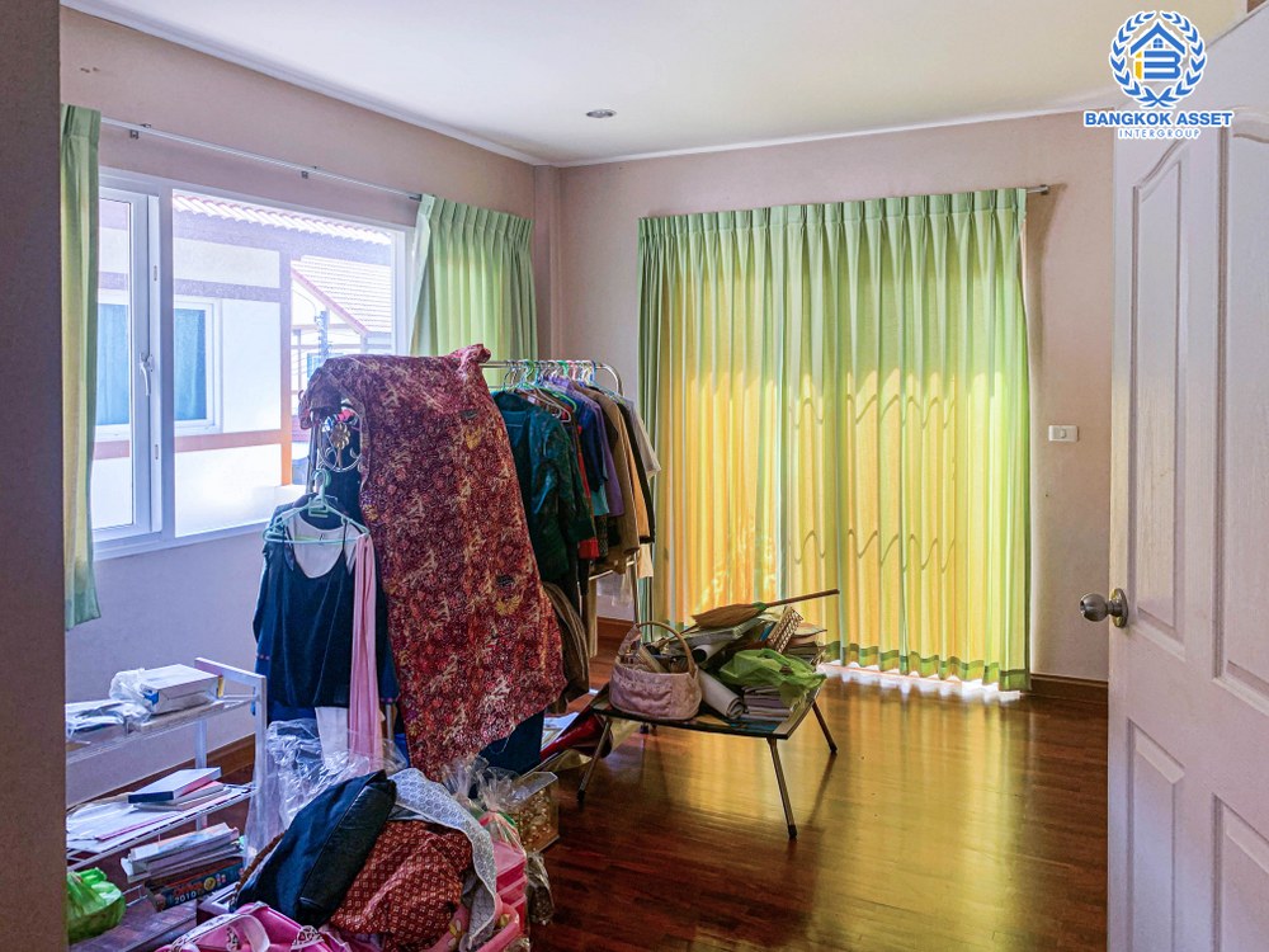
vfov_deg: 53.1
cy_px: 476
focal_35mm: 26
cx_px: 634
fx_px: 953
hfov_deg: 67.3
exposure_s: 1/120
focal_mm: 4.25
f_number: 1.8
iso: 64
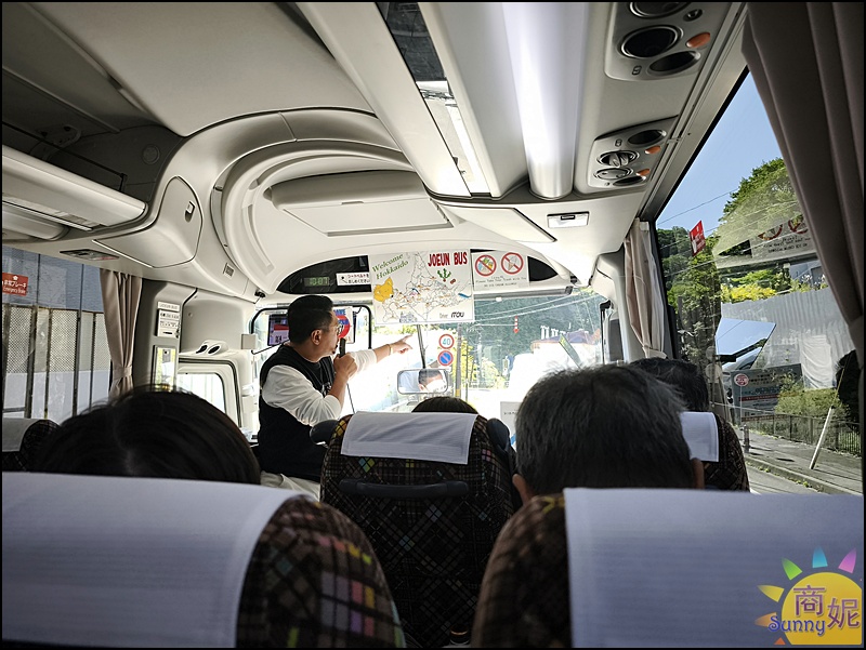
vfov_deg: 58.9
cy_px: 325
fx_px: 576
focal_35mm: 23
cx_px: 433
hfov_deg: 73.9
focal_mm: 6.57
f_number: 1.6
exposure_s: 1/95.1
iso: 50
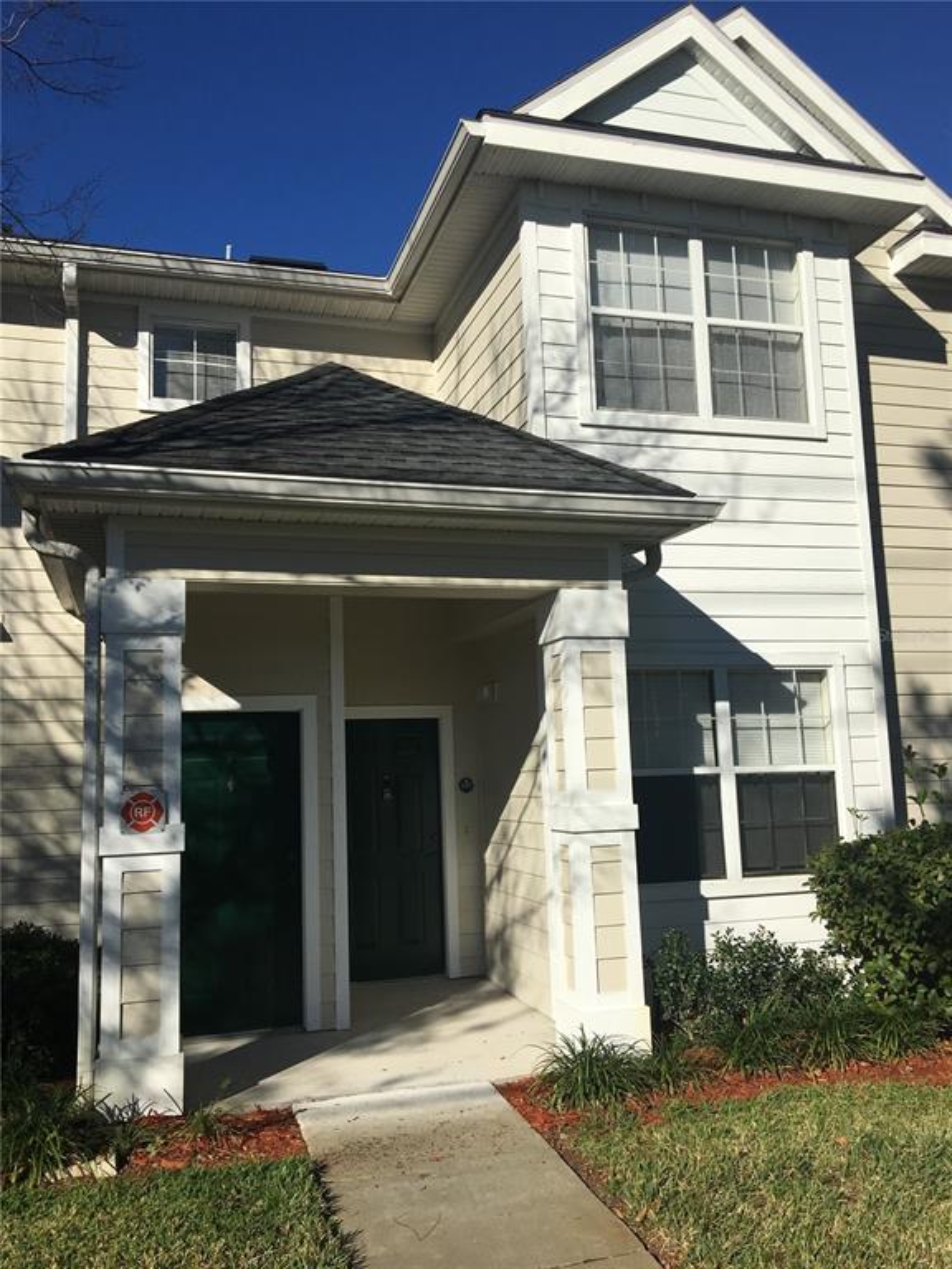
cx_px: 476
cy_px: 634
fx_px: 1063
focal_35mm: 29
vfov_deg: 61.7
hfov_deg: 48.2
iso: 25
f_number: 2.2
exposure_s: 1/3344
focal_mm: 4.15
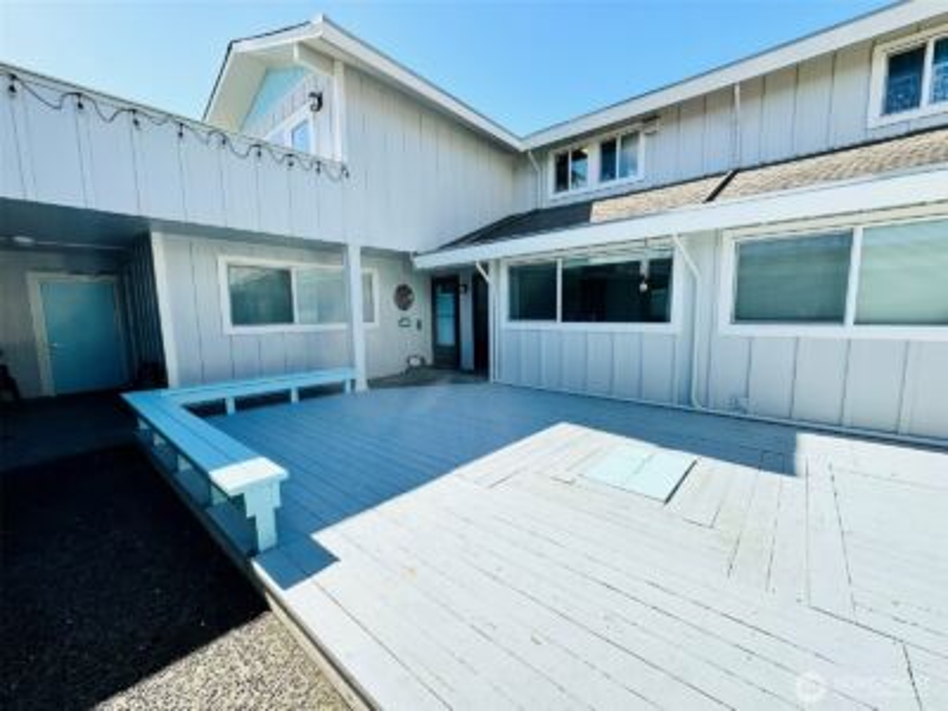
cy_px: 356
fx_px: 383
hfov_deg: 102.1
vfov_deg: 85.7
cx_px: 474
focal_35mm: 14
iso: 40
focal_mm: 2.22
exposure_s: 1/940
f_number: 2.2
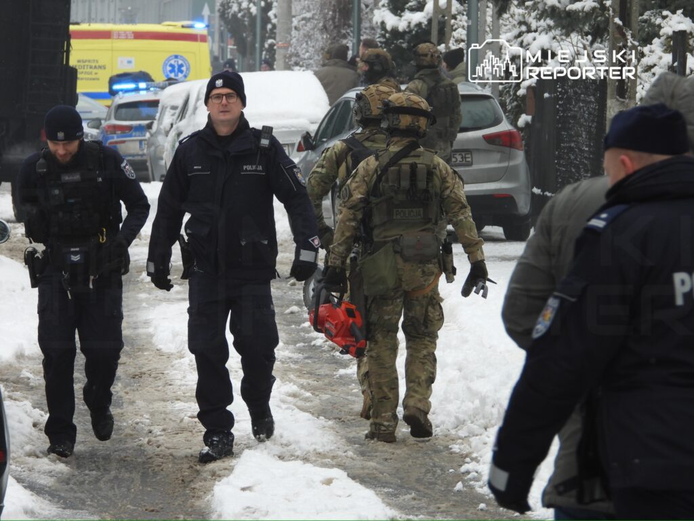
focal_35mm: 400
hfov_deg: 5.0
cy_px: 260
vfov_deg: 3.7
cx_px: 347
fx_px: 8019
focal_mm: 71.9
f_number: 5
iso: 110
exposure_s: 1/125
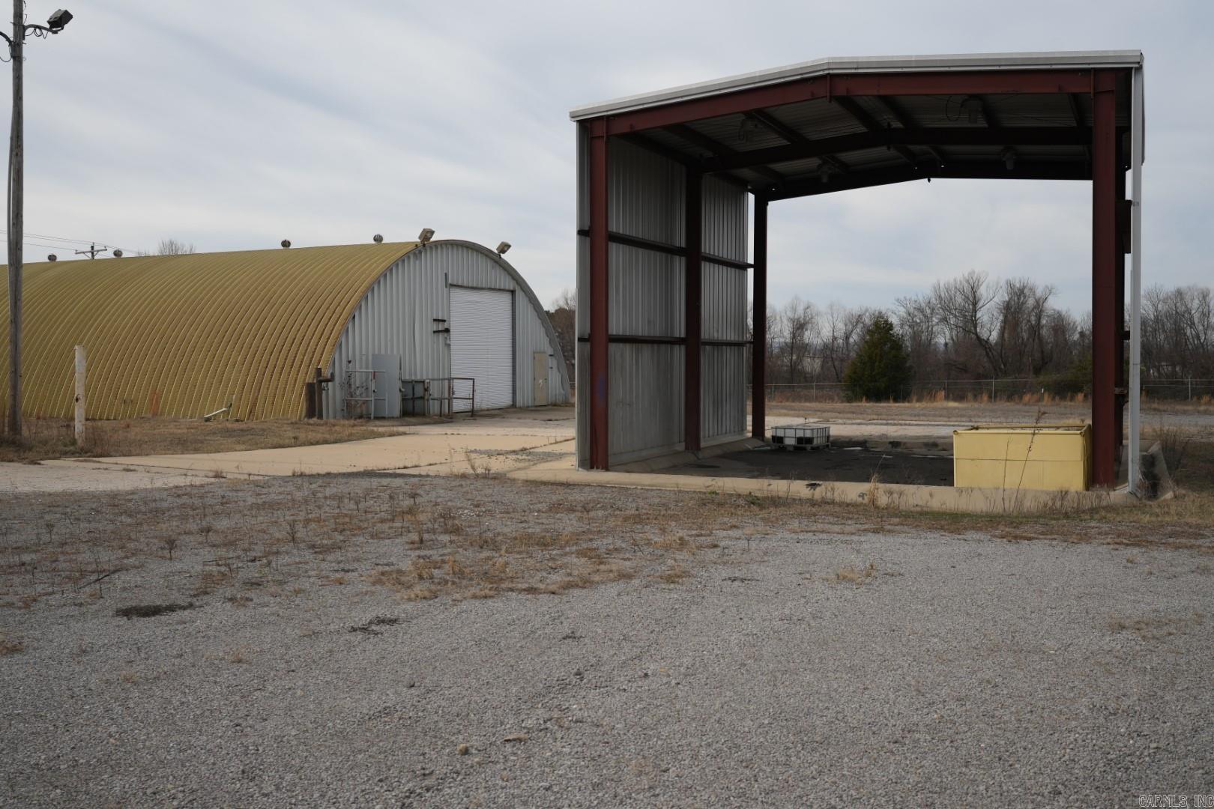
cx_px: 607
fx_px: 1180
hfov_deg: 54.4
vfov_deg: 37.9
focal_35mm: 35
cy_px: 404
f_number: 5.6
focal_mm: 35
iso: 400
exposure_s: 1/2000
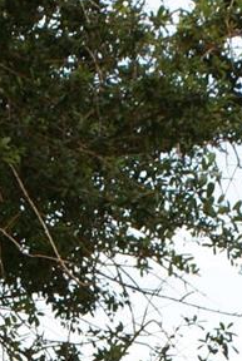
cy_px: 638
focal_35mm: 280
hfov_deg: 4.9
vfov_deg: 7.2
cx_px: 1
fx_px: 2810
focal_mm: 35
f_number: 7.1
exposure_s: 1/125
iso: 100
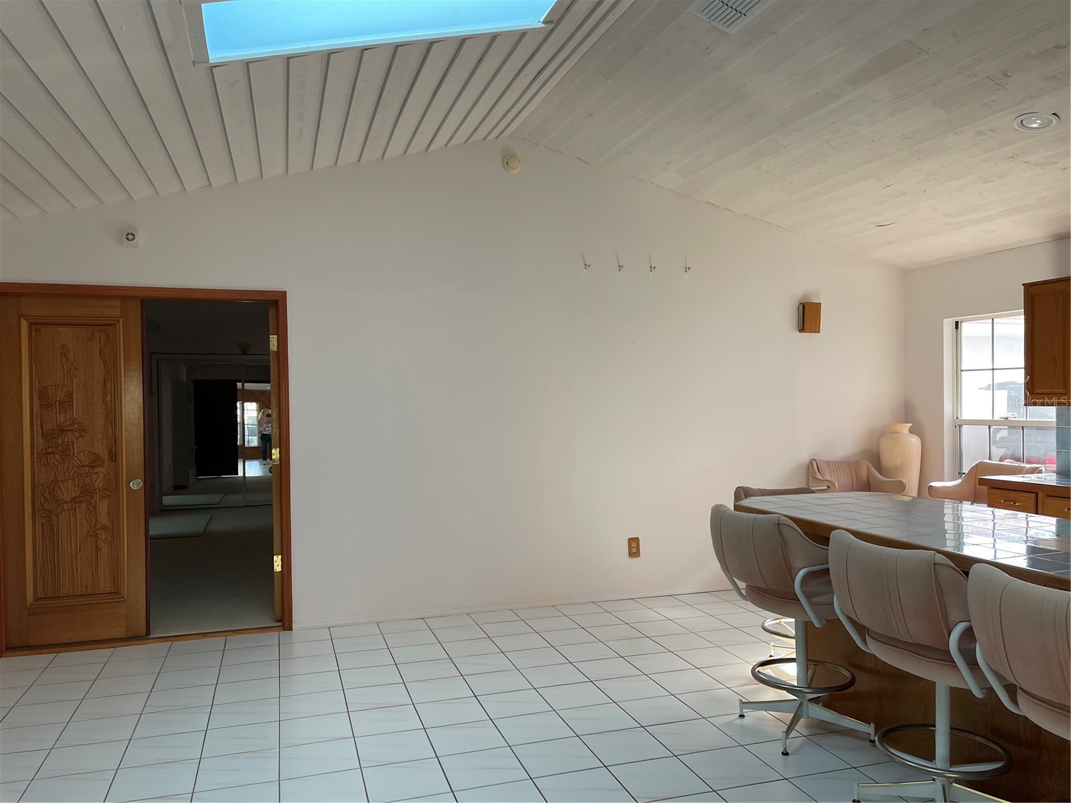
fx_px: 773
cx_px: 536
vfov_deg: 54.9
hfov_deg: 69.4
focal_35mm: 25
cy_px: 402
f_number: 1.6
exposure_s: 1/107
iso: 125
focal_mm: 5.1
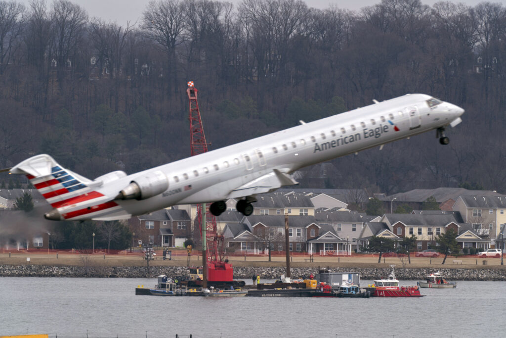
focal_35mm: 840
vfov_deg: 1.6
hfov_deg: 2.5
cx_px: 253
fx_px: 11808
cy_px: 169
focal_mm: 840
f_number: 5.6
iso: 250
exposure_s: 1/500
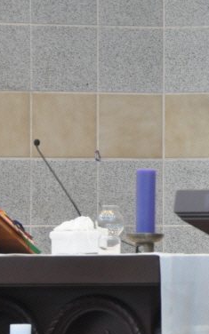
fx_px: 3108
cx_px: 293
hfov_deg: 3.8
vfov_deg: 6.2
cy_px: 162
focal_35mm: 341
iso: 1600
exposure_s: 1/30
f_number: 5.6
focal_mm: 105
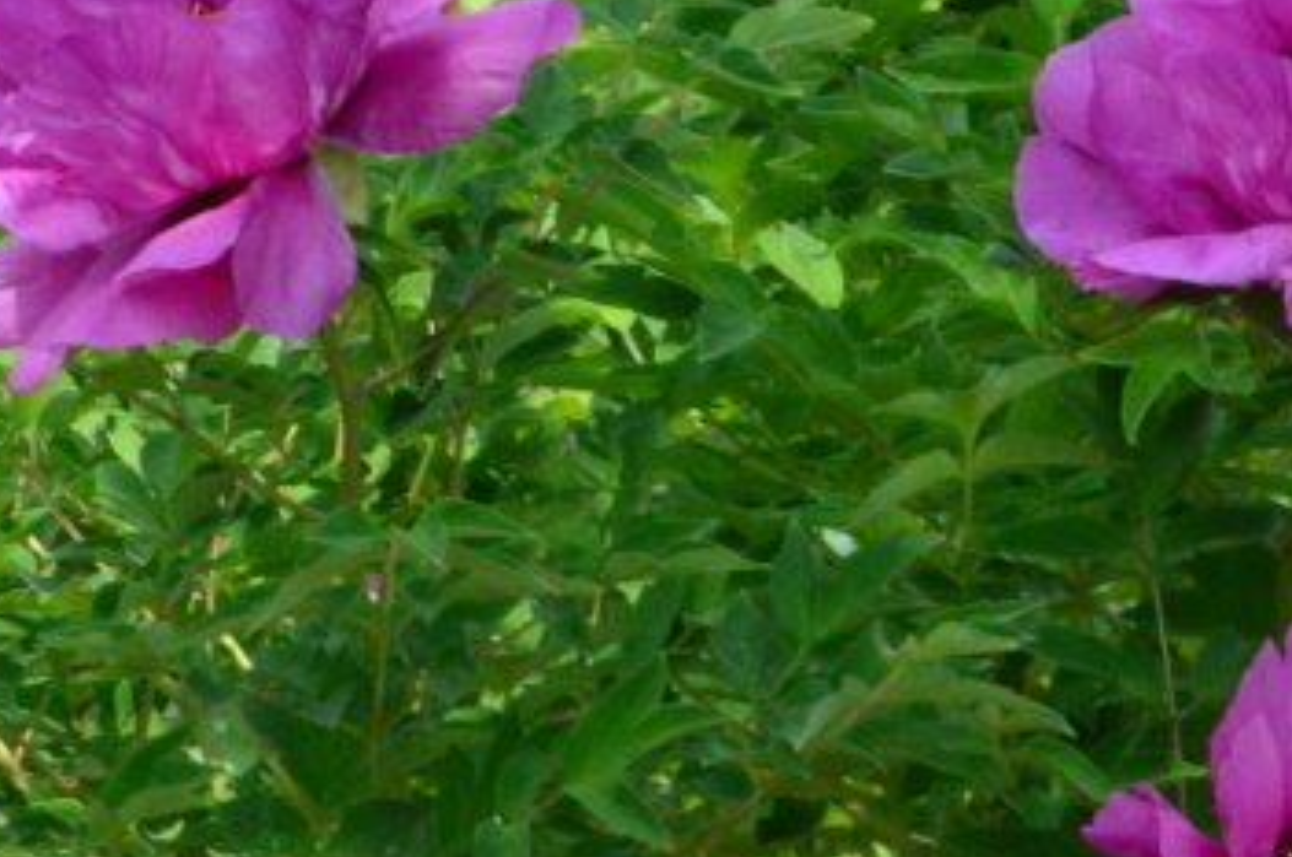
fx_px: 18206
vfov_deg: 2.7
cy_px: 531
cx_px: 1064
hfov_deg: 4.1
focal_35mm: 508
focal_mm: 116
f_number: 32
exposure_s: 1/250
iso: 2800
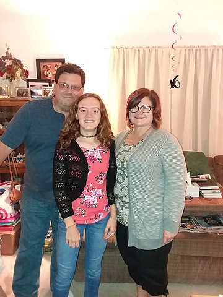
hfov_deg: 48.2
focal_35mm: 29
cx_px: 112
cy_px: 148
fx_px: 249
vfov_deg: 61.7
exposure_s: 1/15
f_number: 1.9
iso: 200
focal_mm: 2.47
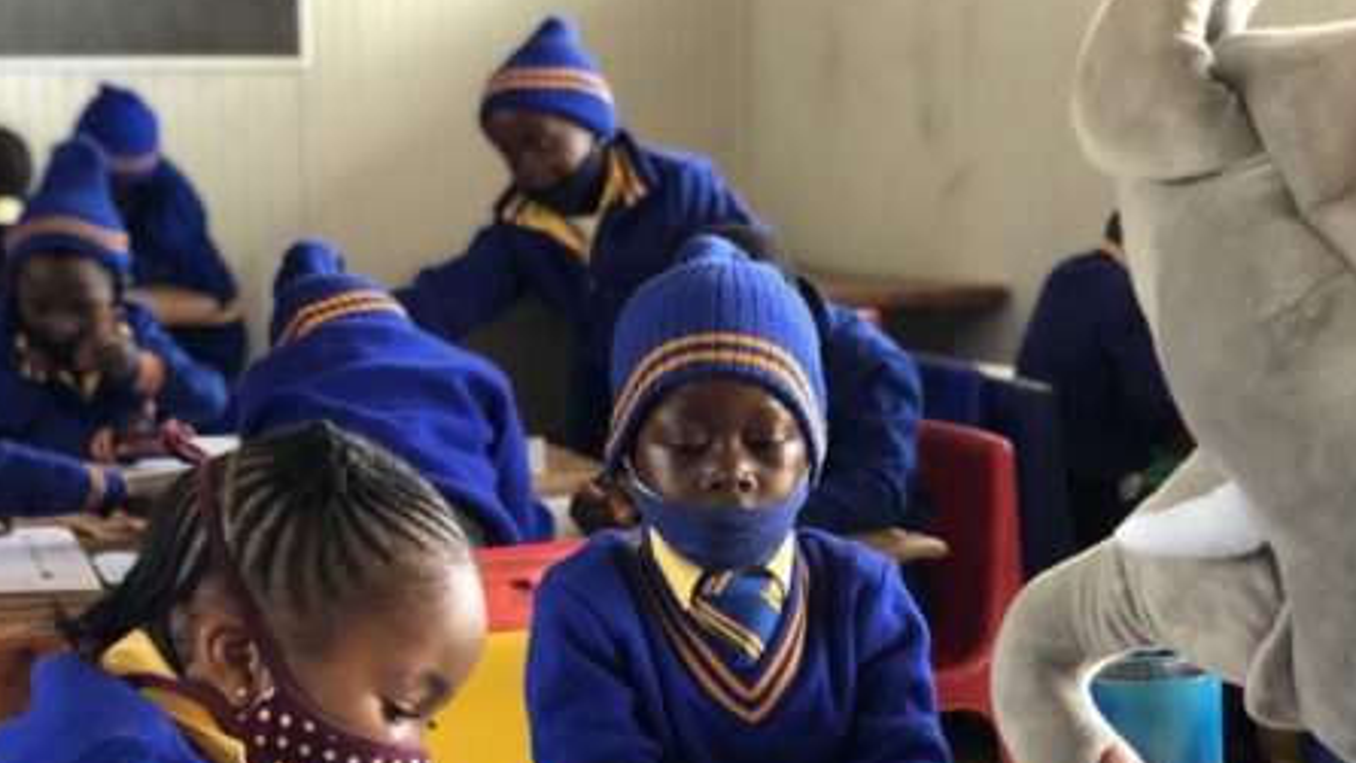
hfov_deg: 23.9
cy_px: 731
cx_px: 754
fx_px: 3200
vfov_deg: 13.4
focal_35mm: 89
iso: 125
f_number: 2.4
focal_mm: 6
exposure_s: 1/30
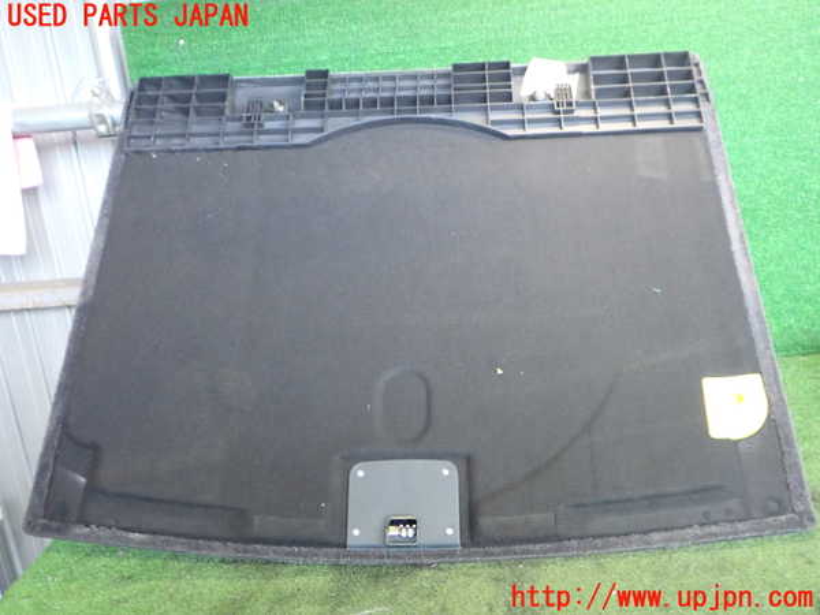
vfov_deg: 46.8
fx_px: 711
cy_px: 308
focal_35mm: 30
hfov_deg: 60.0
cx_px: 410
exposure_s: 1/80
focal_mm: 5.4
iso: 1000
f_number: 2.3
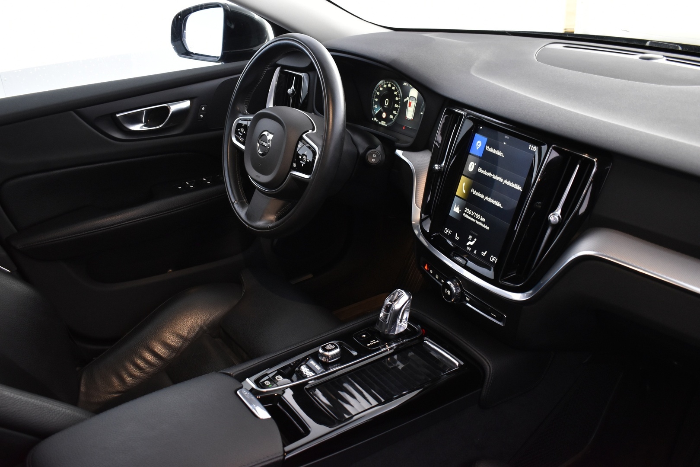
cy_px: 234
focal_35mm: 33
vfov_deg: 40.0
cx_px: 350
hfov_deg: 57.2
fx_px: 642
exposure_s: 1/8
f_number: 5.6
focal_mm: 22
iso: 1250
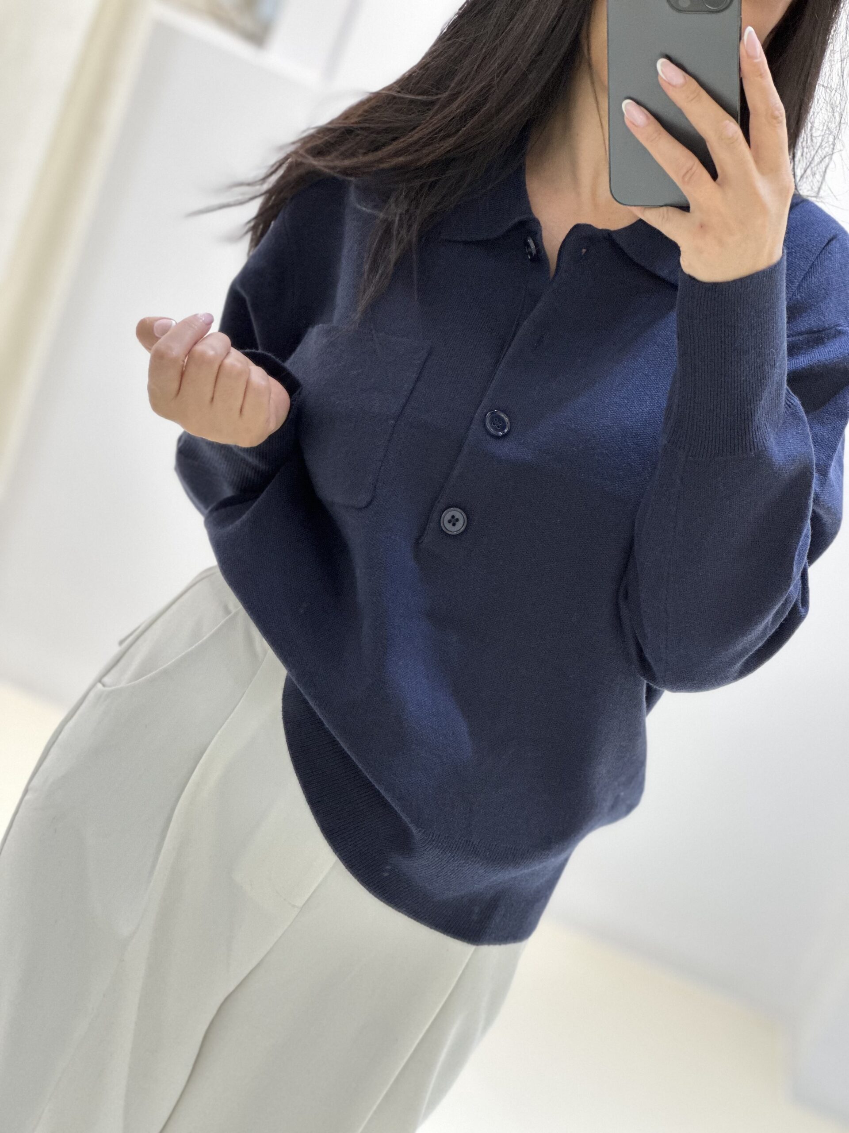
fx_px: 2518
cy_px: 566
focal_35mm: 77
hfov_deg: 19.1
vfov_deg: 25.3
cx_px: 424
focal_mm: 9
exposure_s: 1/100
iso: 200
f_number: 2.8
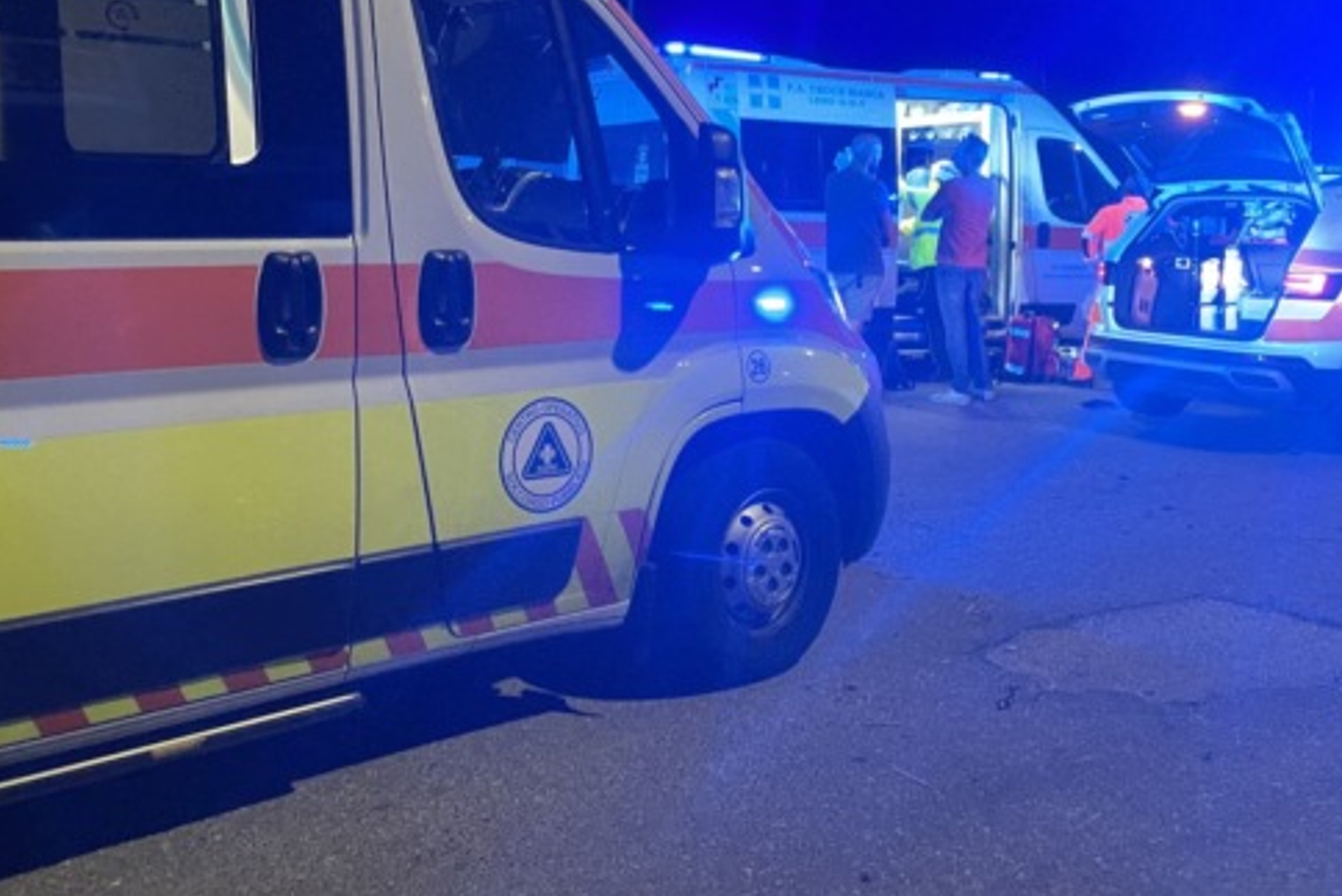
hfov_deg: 50.7
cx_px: 707
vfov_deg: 34.8
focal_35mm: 38
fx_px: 1417
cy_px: 319
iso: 640
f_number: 1.6
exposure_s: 1/30
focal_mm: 4.2
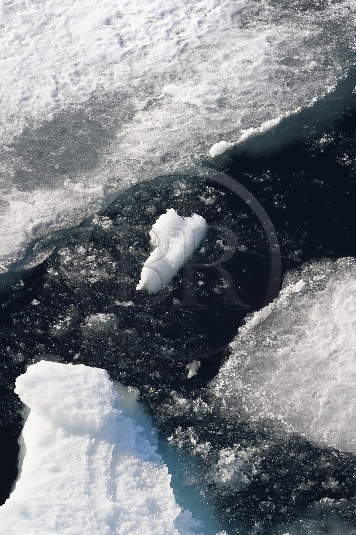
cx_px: 178
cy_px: 268
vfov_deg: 10.3
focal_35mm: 200
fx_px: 2969
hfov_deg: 6.9
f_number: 13
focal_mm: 200
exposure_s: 1/250
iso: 200
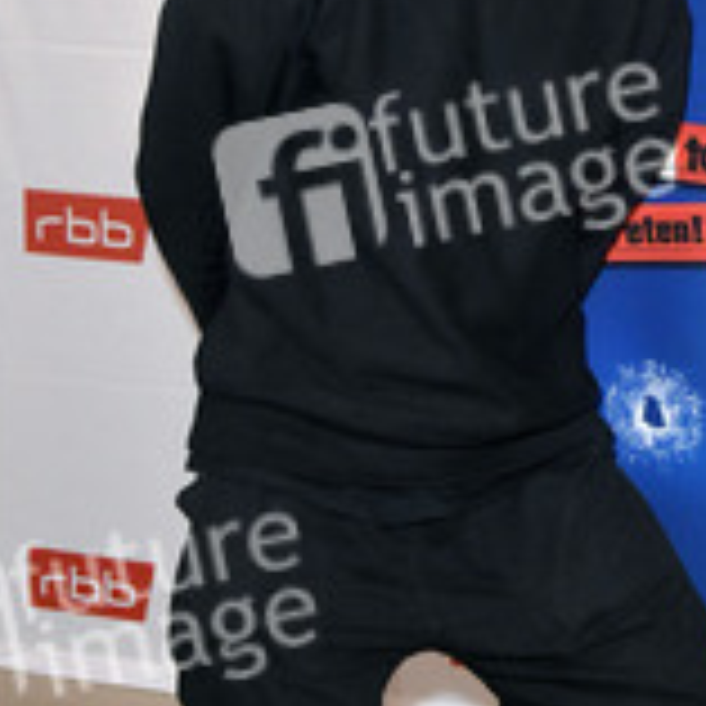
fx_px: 1800
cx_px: 576
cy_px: 396
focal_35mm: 78
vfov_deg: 22.2
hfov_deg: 21.9
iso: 2500
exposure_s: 1/200
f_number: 6.3
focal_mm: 36
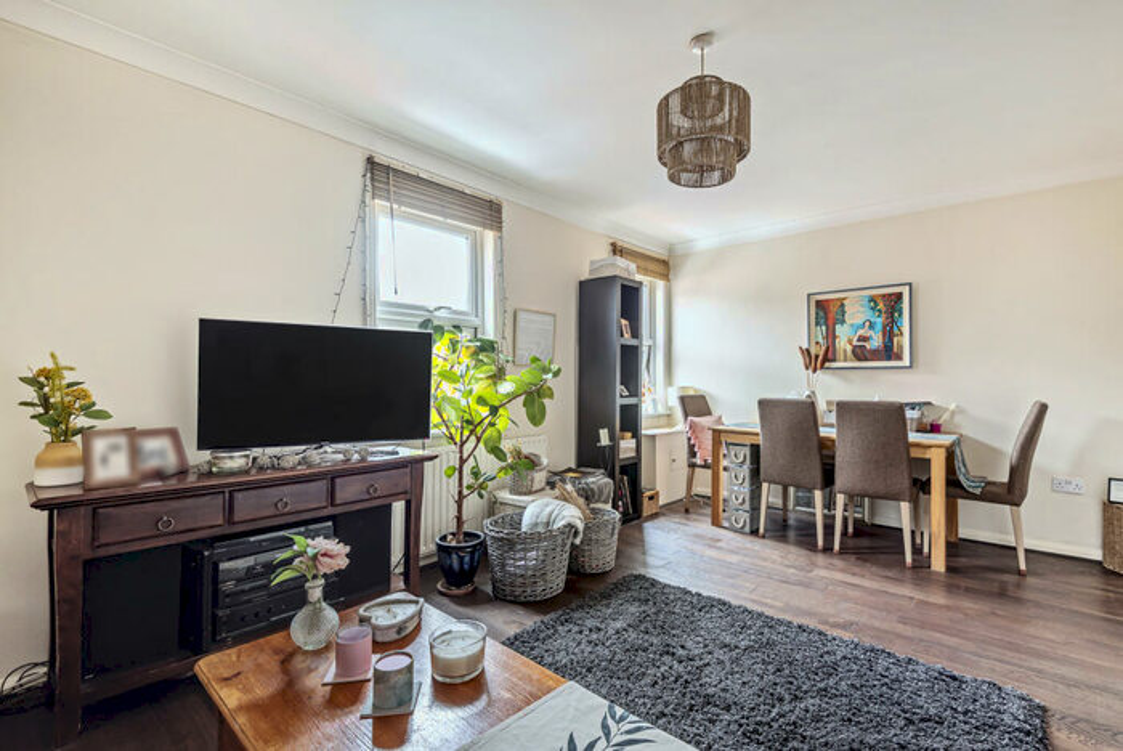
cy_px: 376
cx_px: 562
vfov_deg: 73.9
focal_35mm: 16
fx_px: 500
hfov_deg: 96.7
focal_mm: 16
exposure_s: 1/5
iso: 250
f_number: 8
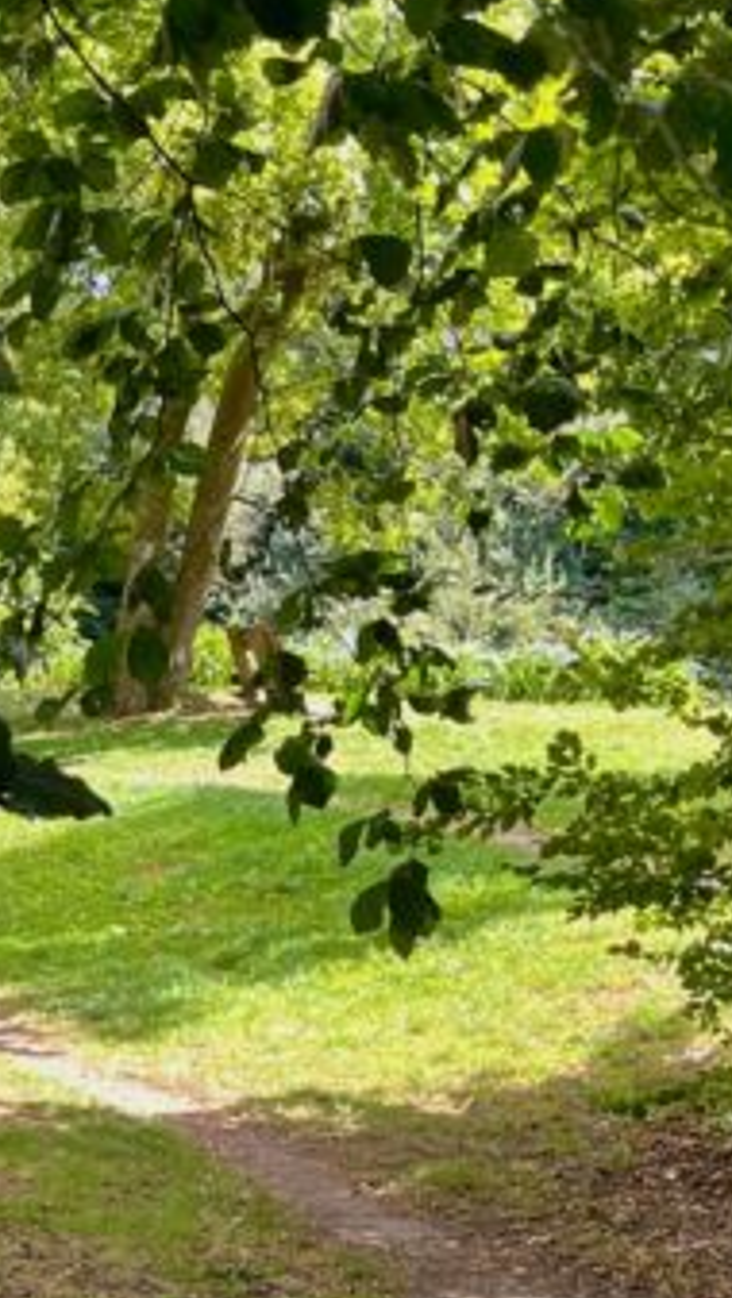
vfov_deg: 24.0
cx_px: -331
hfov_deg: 13.4
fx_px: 2962
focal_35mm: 86
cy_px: 1171
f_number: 1.6
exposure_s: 1/133
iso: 32
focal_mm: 5.1
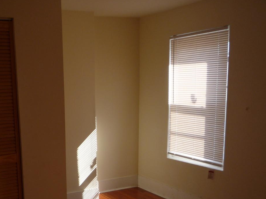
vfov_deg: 30.3
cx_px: 90
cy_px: 150
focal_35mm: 47
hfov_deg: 40.0
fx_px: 361
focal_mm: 5.2
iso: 100
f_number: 4
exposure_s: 1/125
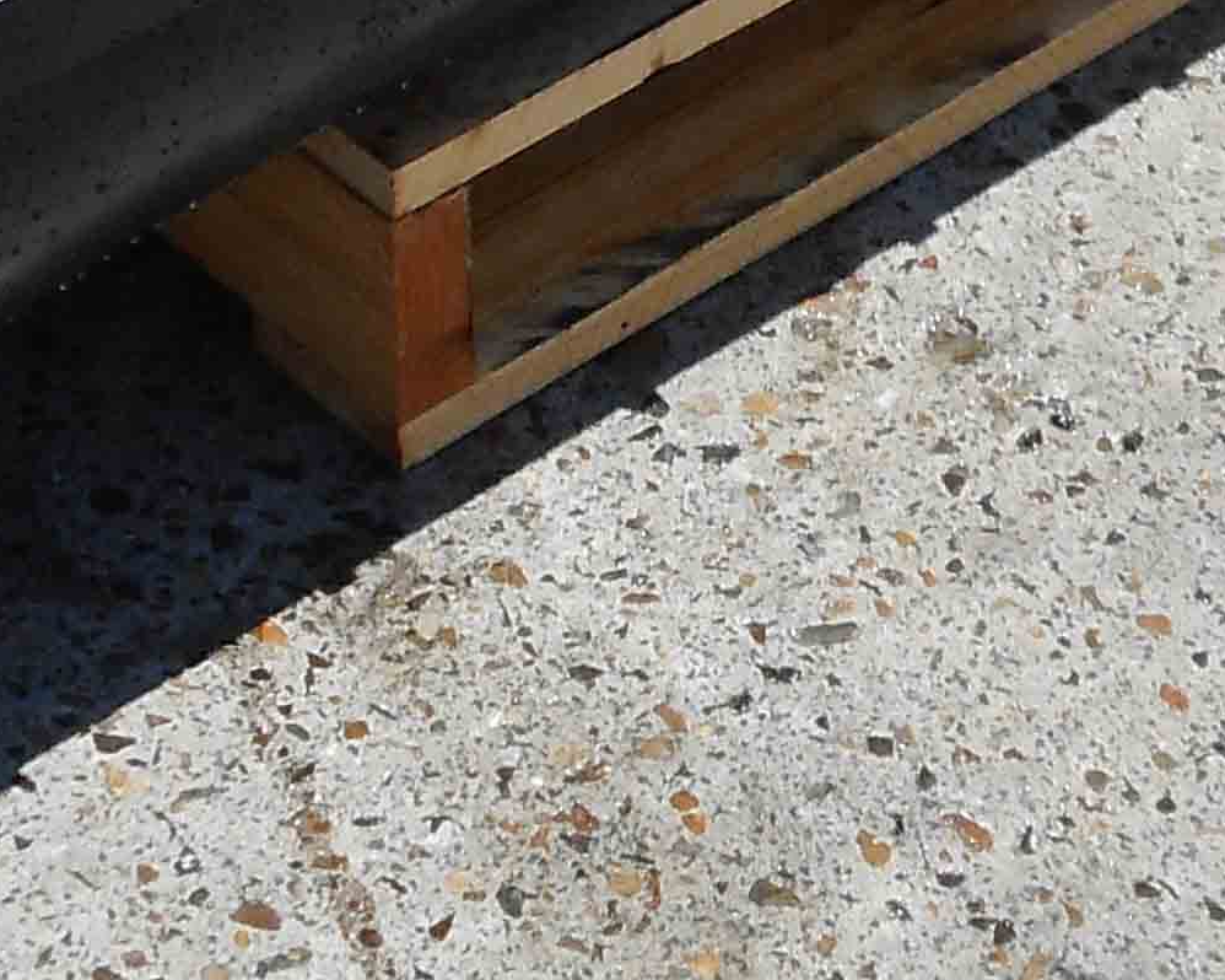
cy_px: -892
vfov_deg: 11.2
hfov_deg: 15.3
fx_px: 4567
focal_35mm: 126
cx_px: 700
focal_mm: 4.5
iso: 80
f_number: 3.7
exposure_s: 1/640
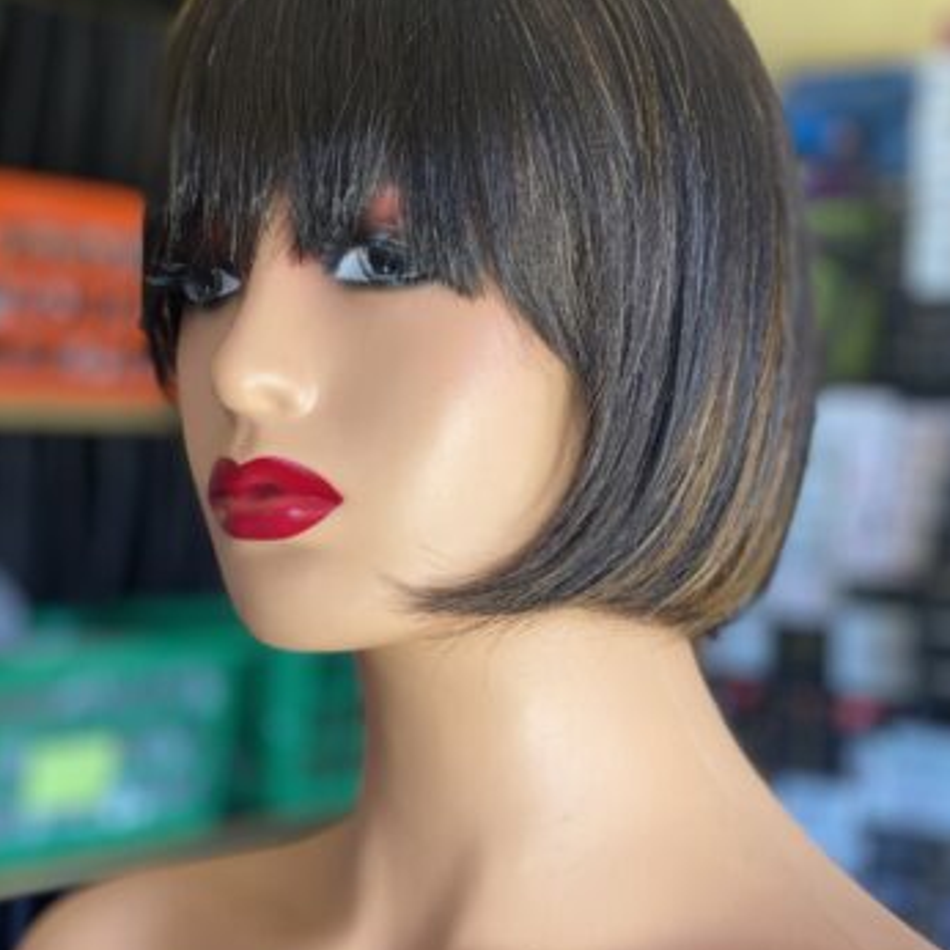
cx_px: 472
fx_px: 1925
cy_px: 487
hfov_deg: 27.7
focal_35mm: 62
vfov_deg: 27.7
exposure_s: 1/122
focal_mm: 6
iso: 160
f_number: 2
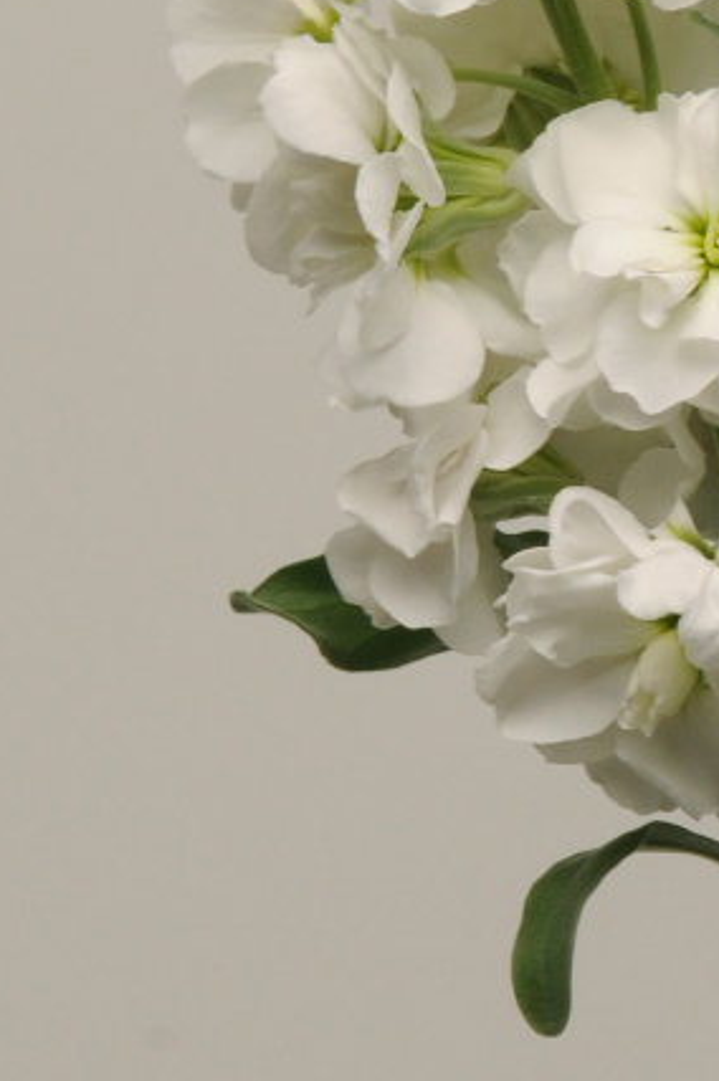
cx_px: 1315
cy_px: 473
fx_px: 17699
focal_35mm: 590
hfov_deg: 2.3
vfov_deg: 3.5
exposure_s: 1/60
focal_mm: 105
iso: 200
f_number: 20
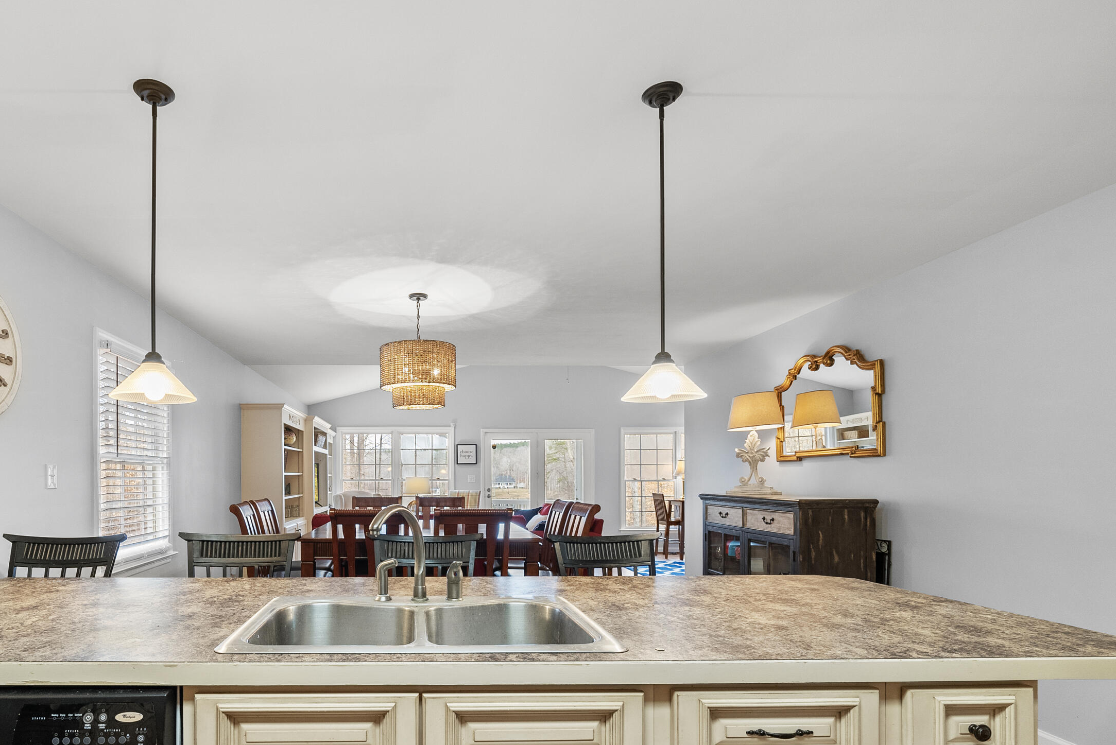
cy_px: 475
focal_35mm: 18
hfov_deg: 88.3
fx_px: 558
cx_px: 422
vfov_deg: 66.2
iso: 800
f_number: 7.1
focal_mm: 13
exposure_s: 1/8
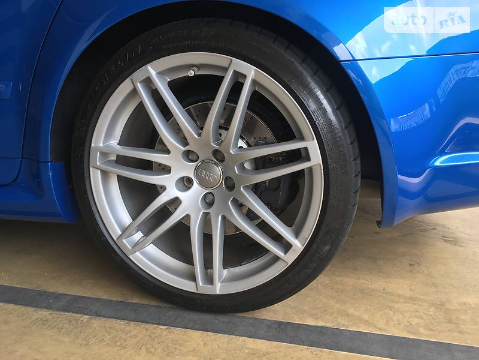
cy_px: 180
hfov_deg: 61.7
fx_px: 401
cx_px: 240
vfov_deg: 48.2
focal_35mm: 29
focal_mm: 4.2
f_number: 2.2
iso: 25
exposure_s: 1/100
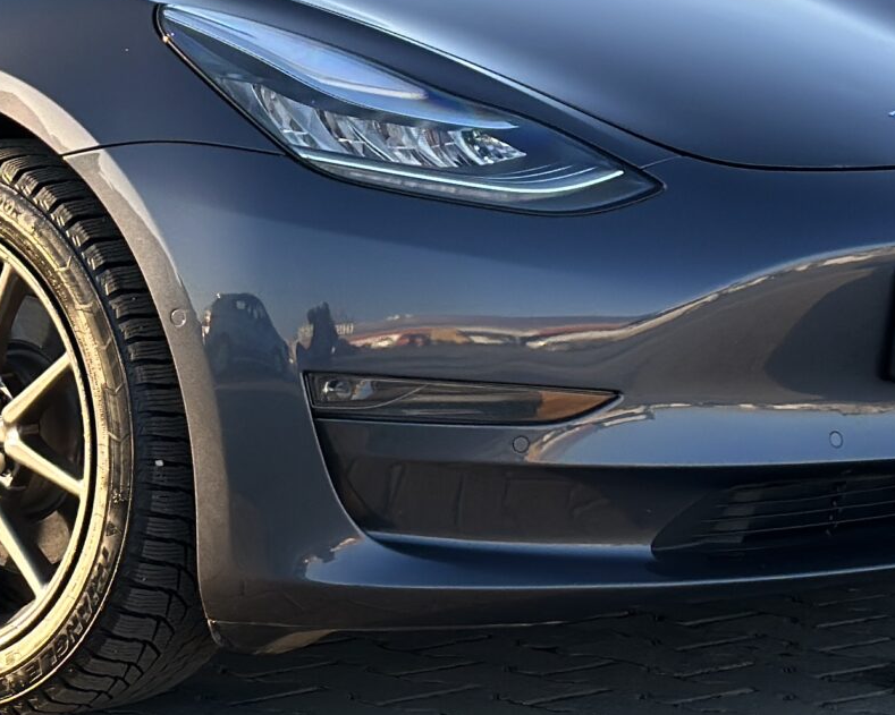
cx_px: -125
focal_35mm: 152
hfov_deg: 12.4
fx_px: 4026
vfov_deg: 10.2
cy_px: 255
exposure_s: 1/651
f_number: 1.78
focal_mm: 6.86
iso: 80
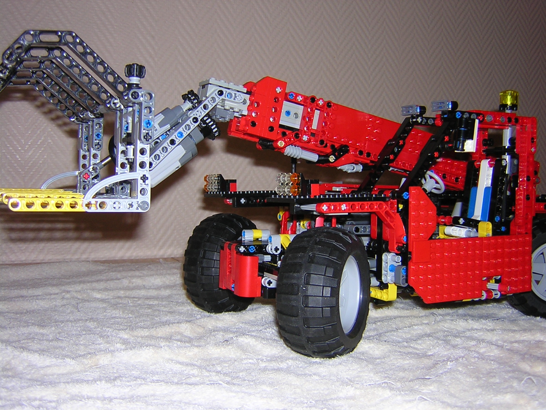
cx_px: 273
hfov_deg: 51.4
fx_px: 568
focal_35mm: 36
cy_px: 205
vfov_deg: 39.7
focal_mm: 4.7
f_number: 2.6
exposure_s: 1/60.1
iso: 100
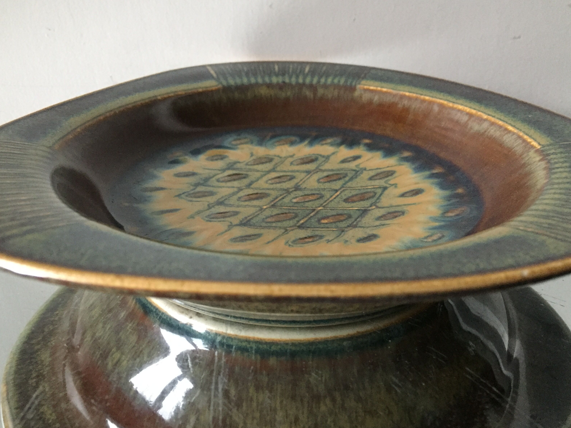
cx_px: 288
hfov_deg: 60.0
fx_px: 495
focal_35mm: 30
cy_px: 213
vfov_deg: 46.8
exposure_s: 1/17
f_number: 2.2
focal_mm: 4.15
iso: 320
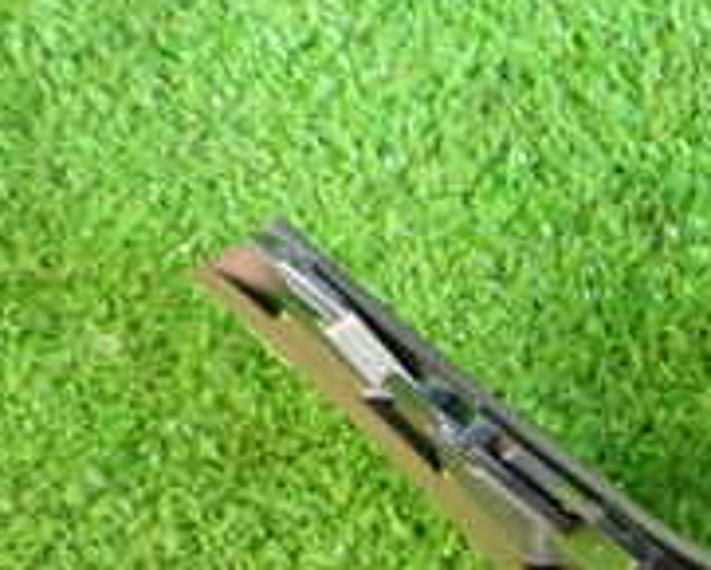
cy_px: 586
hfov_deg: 20.6
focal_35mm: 81
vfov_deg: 18.4
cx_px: 1025
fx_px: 1705
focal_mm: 4.5
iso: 400
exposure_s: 1/30
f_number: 2
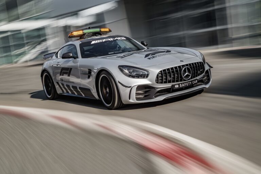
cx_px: 130
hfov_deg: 41.1
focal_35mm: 48
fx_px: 348
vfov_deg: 28.1
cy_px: 87
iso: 31
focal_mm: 48
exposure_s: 5
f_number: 11
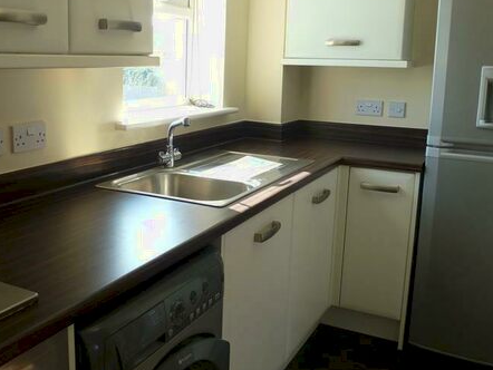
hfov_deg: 48.5
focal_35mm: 38
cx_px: 188
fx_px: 541
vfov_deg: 37.7
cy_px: 155
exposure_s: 1/80
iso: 100
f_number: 3.3
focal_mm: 4.3
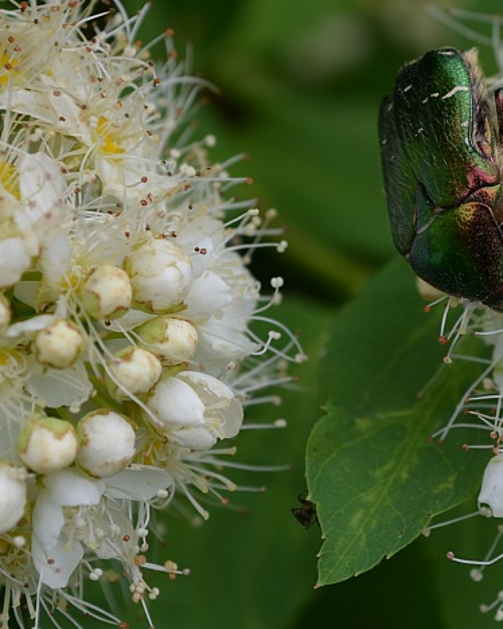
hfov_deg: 9.1
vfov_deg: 11.4
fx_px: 3147
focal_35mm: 169
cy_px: 243
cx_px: 508
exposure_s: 1/125
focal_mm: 55
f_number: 8
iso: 100
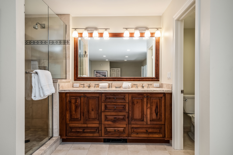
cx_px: 116
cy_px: 78
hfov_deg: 78.6
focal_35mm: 22
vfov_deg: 57.2
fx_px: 142
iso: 800
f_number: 8
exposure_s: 1/60
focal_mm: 22
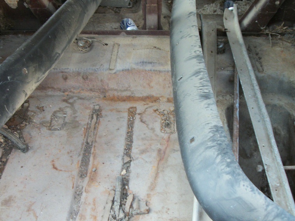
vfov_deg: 26.9
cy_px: 141
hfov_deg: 35.5
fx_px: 460
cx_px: 137
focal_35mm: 54
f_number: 2.9
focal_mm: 5.7
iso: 80
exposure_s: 1/30
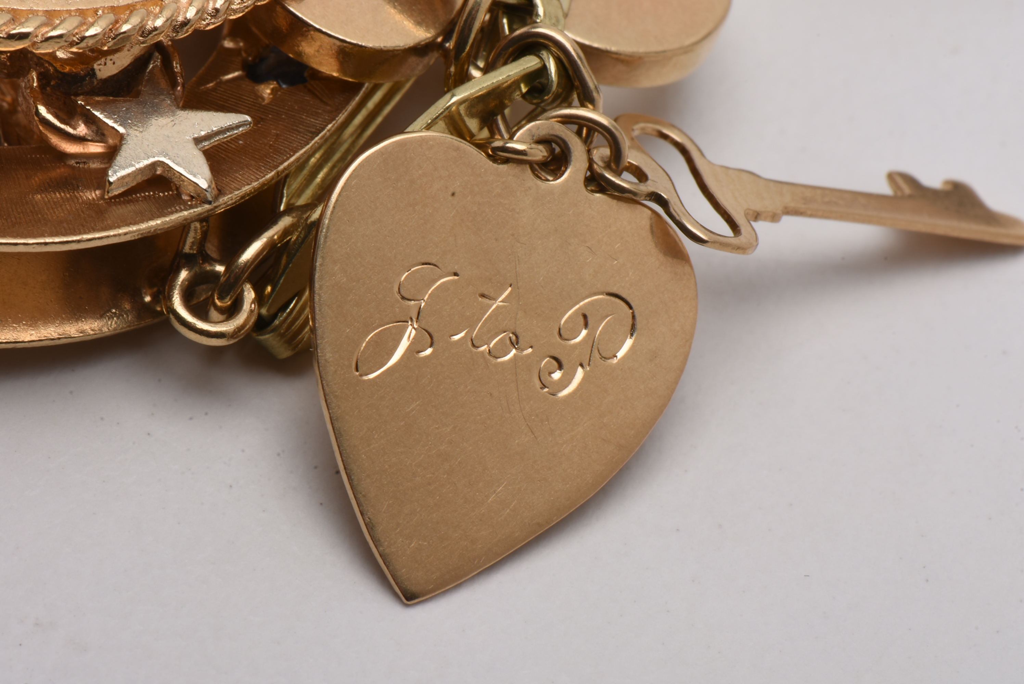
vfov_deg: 10.8
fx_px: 3629
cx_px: 512
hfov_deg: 16.1
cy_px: 342
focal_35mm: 128
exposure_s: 1/100
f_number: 29
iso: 100
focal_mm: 85
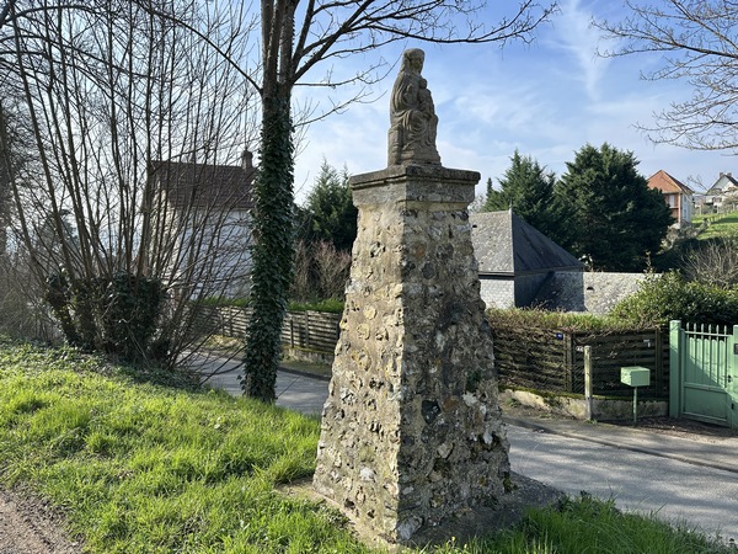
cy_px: 277
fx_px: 512
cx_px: 369
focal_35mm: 24
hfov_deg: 71.6
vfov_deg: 56.8
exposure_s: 1/1433
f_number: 1.78
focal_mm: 6.86
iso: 80
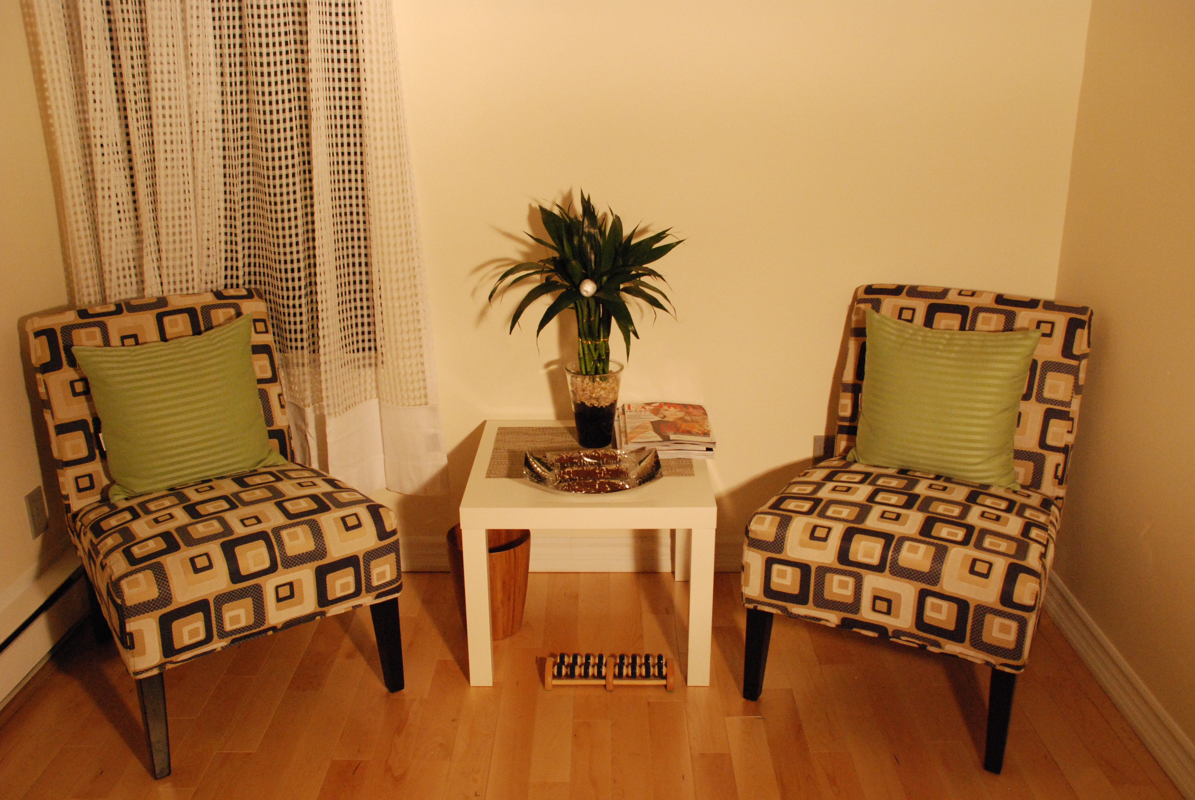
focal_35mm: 30
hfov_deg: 61.9
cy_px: 400
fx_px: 997
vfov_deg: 43.7
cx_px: 598
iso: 1600
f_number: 8
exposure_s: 1/250
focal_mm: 20
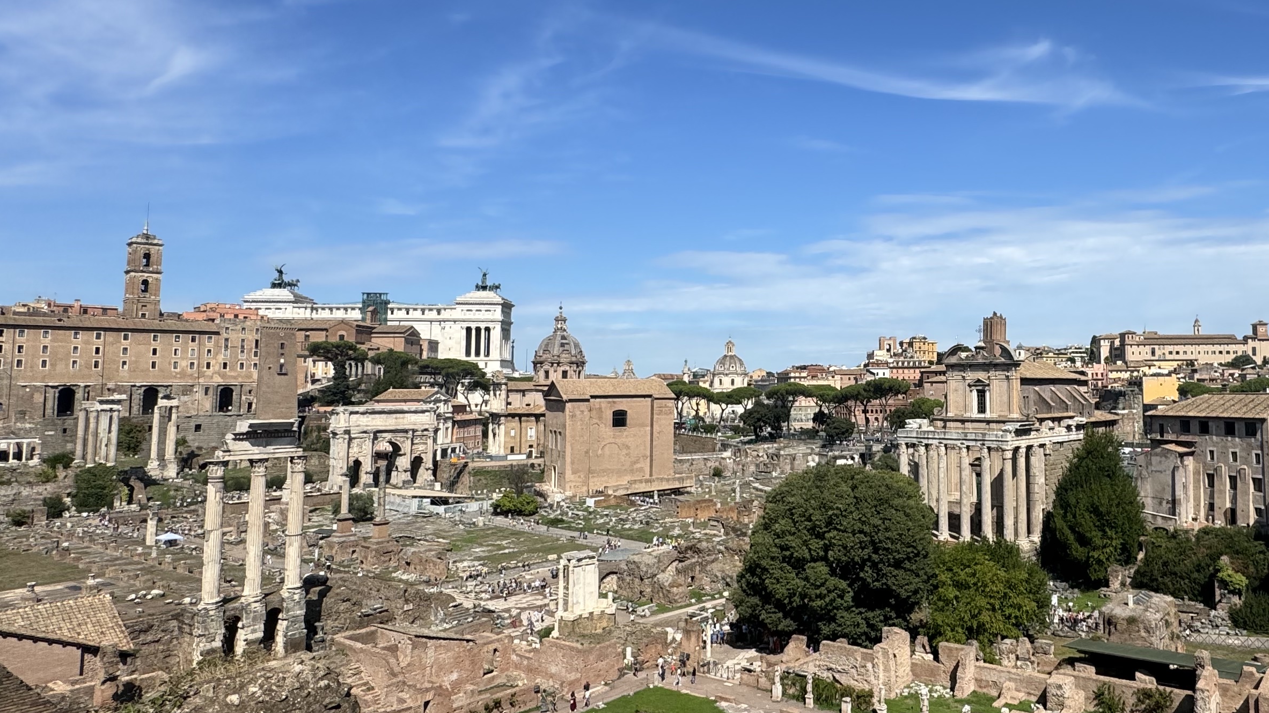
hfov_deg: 68.9
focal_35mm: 26
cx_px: 891
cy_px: 312
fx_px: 875
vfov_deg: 44.3
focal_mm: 2.22
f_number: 2.2
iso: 50
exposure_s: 1/2985
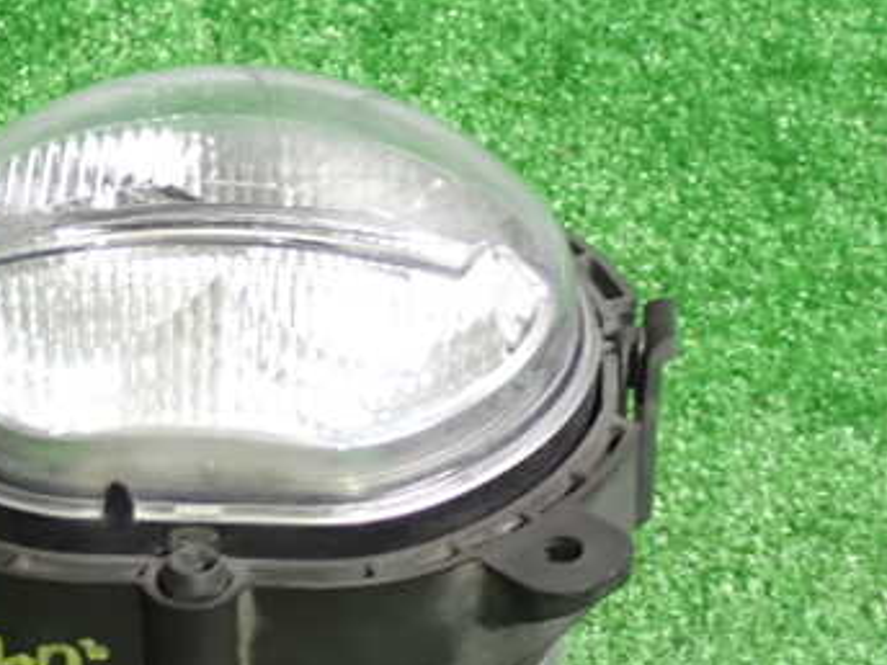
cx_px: 204
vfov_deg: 10.3
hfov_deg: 13.7
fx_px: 3664
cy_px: 557
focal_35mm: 143
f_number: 4.3
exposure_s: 1/20
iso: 1600
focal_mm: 14.62
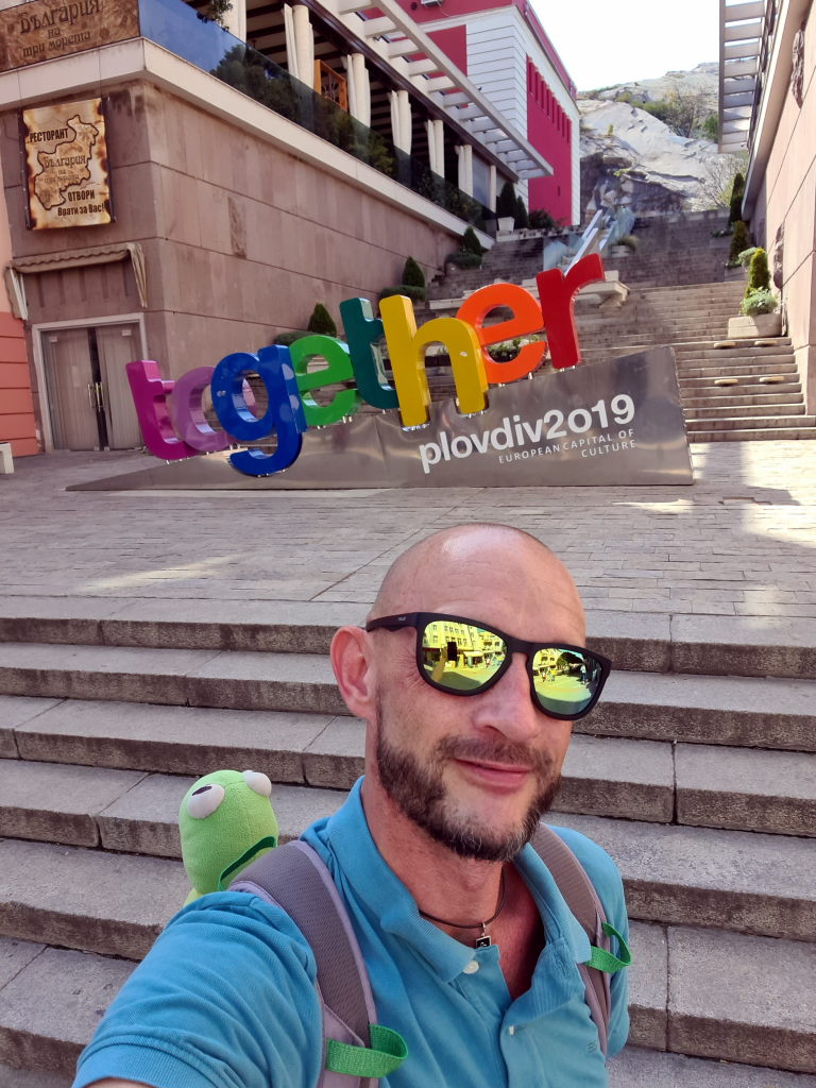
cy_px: 544
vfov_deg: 69.4
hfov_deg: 54.9
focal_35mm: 25
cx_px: 408
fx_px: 786
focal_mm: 3.8
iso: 50
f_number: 2.2
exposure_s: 1/526
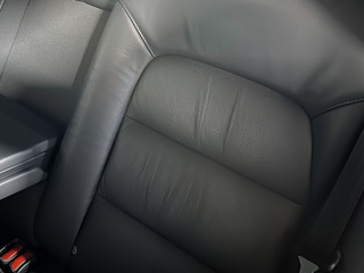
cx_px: 105
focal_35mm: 45
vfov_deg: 30.6
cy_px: 20
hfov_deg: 41.2
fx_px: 473
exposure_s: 1/9
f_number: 1.8
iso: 1250
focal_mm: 6.86
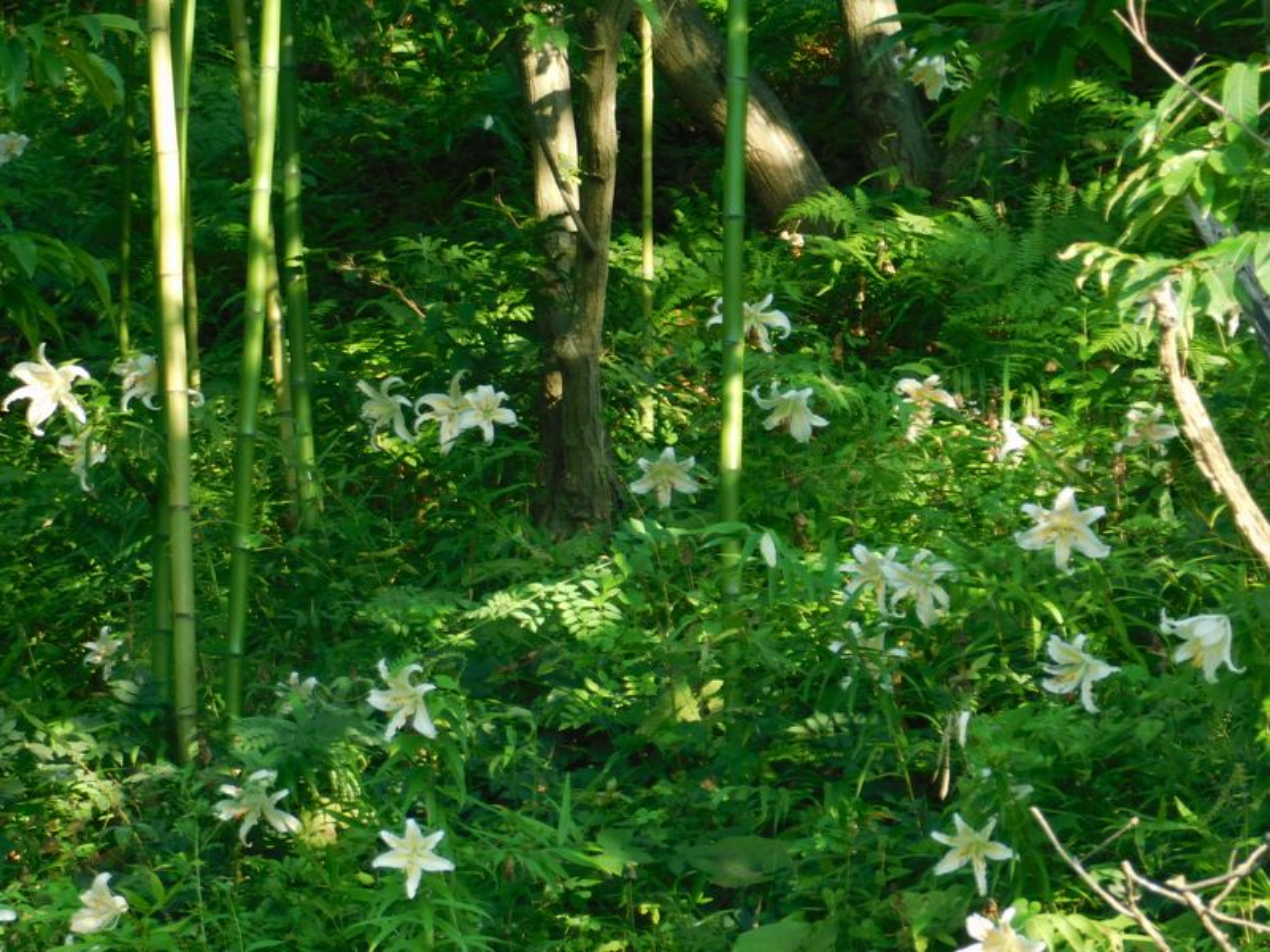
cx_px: 635
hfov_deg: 6.7
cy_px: 476
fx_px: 10786
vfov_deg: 5.1
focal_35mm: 294
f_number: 5.7
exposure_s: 1/60
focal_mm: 52.2
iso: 200
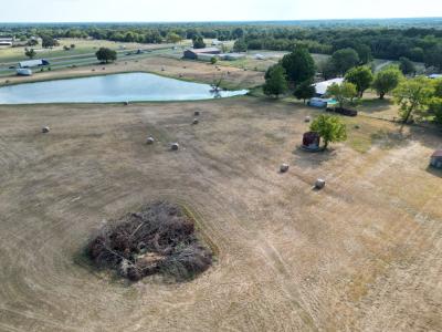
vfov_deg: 56.8
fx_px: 306
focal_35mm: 24
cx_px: 221
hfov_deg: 71.6
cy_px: 166
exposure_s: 1/2000
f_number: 1.7
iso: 200
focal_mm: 6.72
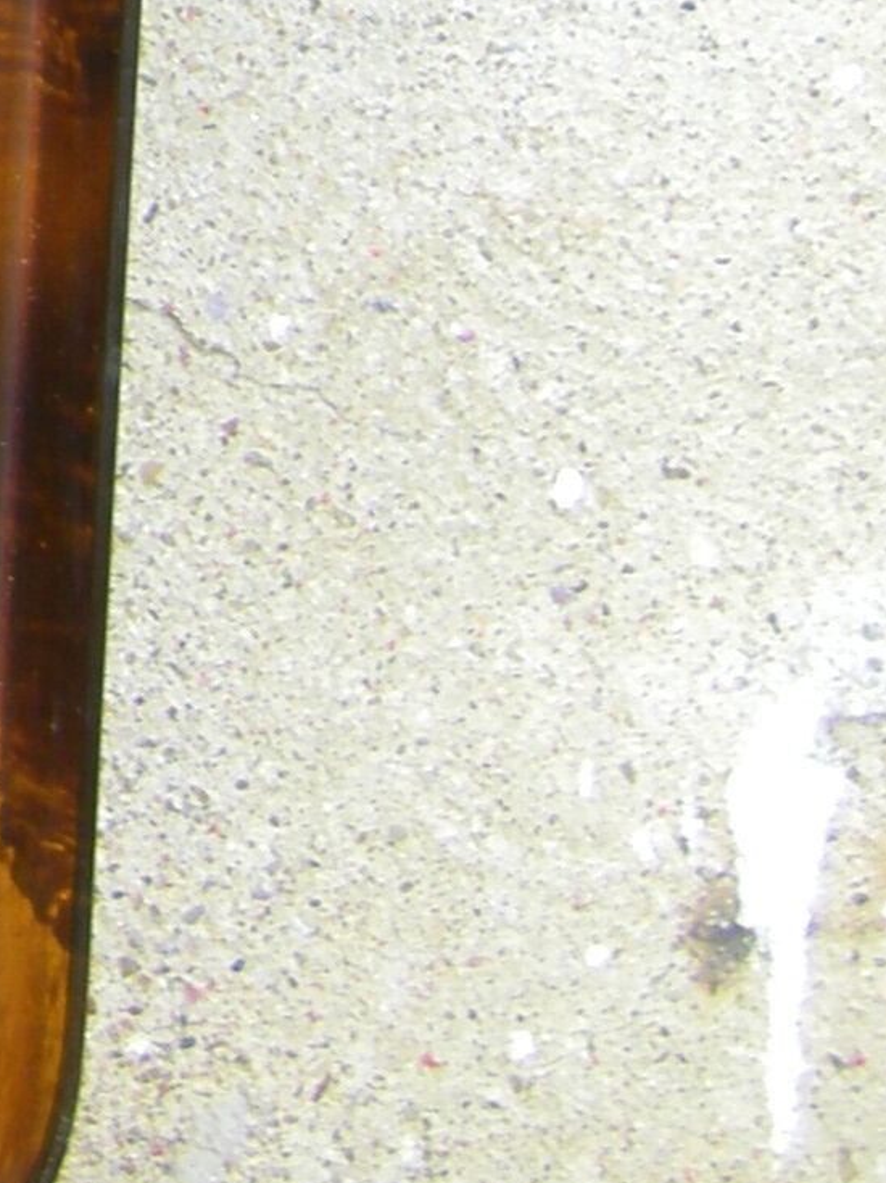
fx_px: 5771
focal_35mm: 169
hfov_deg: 8.3
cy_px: -572
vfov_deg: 11.2
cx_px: -978
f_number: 3.5
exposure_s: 1/100
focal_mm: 6.3
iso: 64
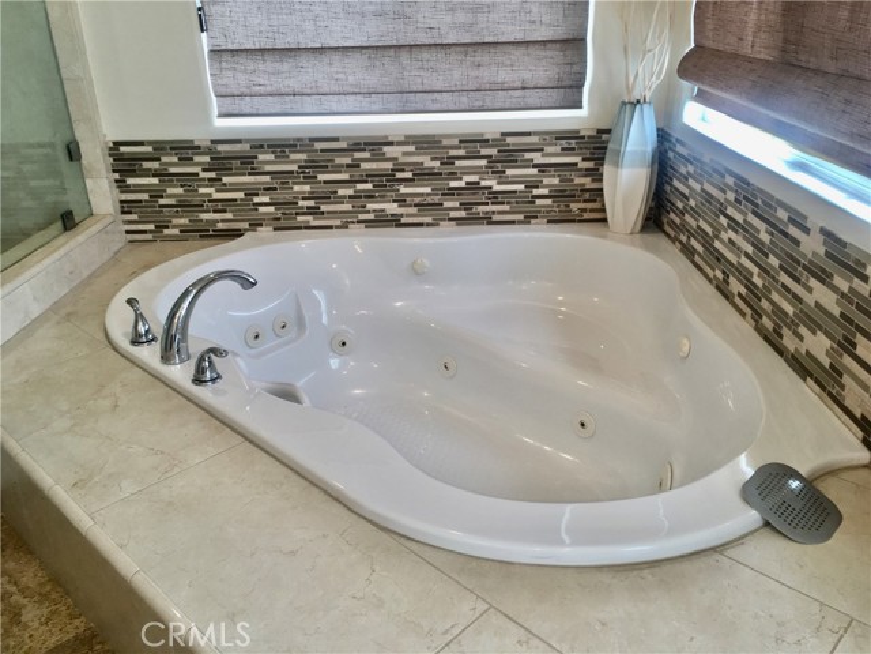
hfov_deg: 61.7
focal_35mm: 29
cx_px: 436
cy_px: 327
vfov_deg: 48.2
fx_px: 730
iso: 25
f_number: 2.2
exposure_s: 1/52
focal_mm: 4.15
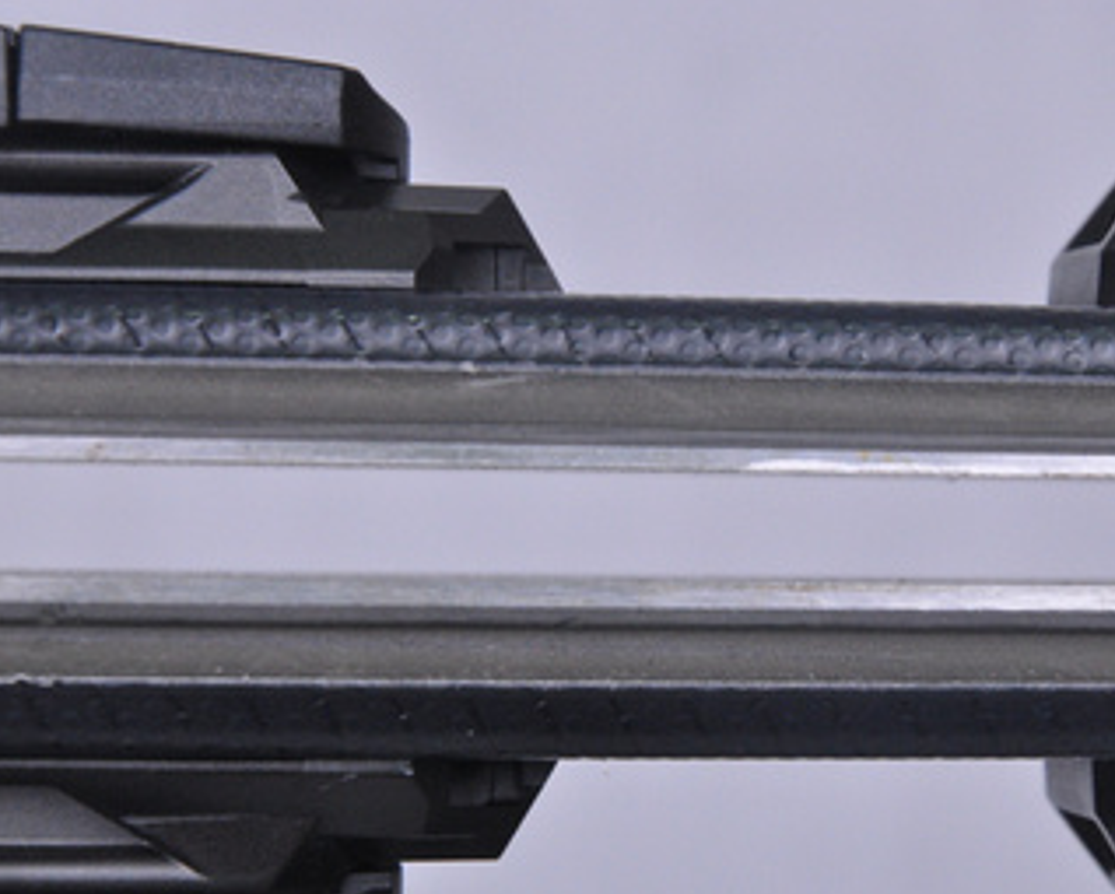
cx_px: 726
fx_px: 6892
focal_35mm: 209
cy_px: 521
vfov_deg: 7.4
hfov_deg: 9.2
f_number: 9.5
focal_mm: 105
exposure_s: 1/125
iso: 3200
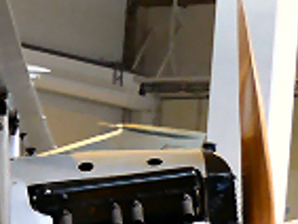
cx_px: -355
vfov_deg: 7.4
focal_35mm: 199
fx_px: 1715
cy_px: 332
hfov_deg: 9.2
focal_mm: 7.4
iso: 200
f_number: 2.8
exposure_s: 1/30
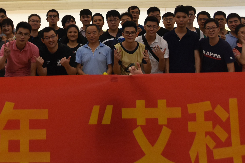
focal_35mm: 80
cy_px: -20
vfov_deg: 16.5
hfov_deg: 25.1
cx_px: 67
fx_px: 544
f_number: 4.5
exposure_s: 1/80
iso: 800
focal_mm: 22
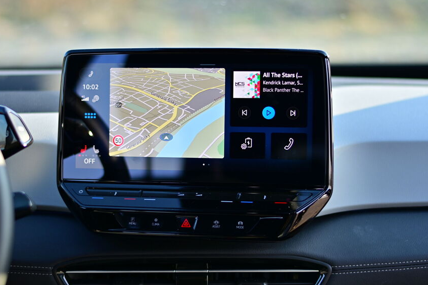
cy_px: 152
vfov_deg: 16.1
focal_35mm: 85
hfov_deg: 23.9
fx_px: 1011
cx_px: 187
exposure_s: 1/500
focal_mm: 50
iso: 100
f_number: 1.8
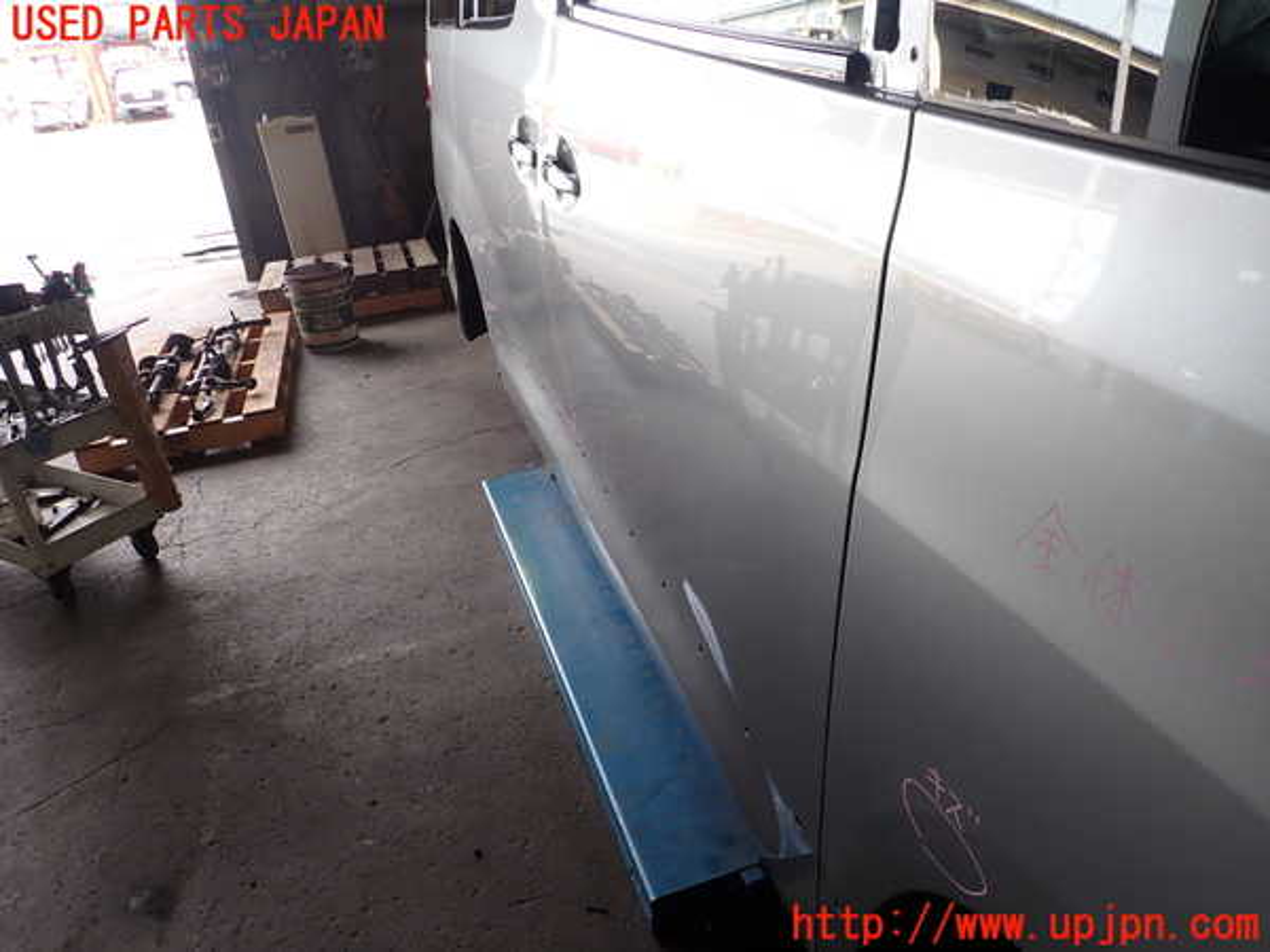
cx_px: 635
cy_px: 476
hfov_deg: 69.4
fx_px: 917
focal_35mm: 25
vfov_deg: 54.9
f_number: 2.8
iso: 100
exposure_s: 1/80
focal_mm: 4.5
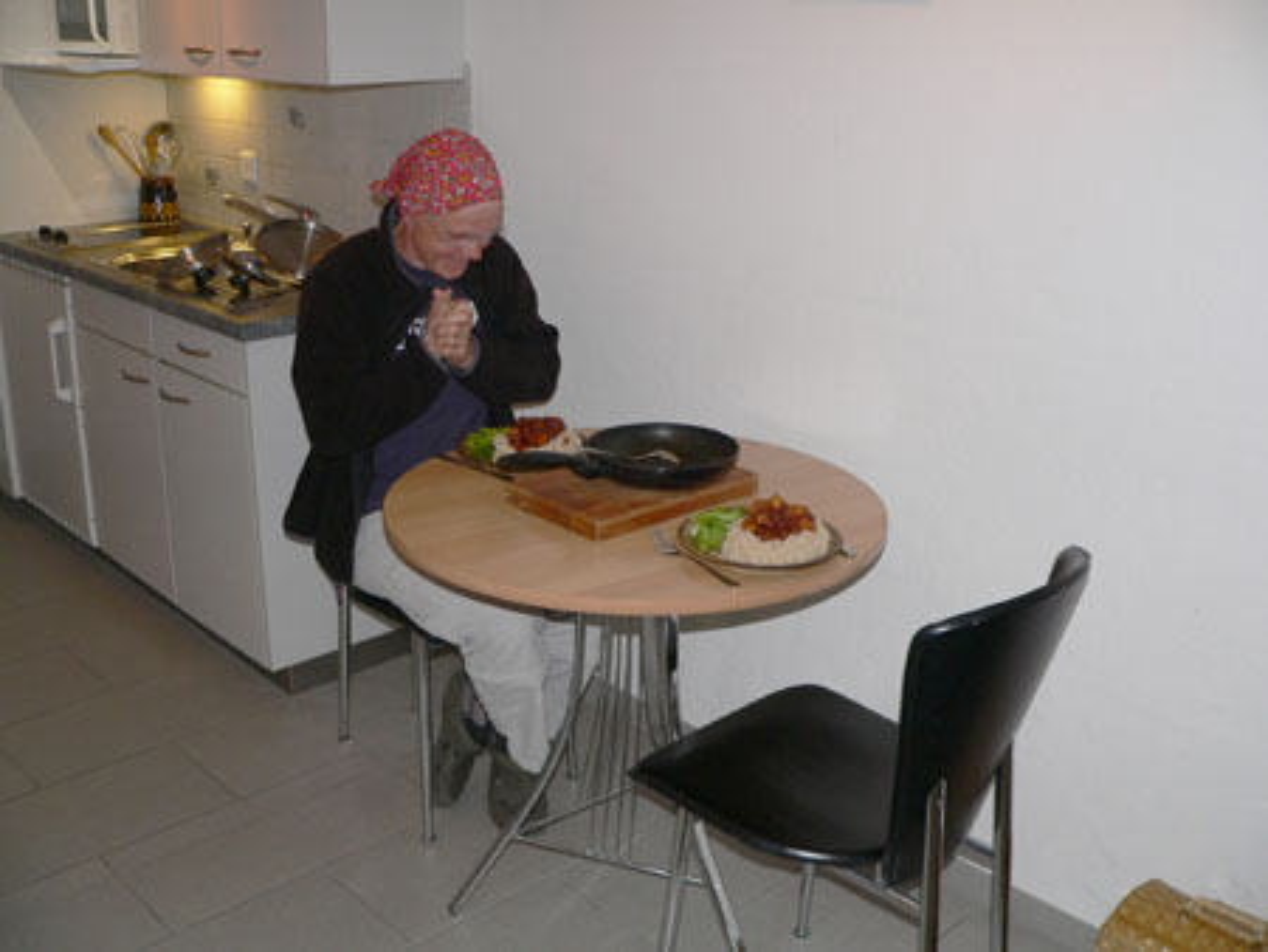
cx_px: 634
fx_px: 1319
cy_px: 476
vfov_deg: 39.7
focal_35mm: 36
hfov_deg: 51.3
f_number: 2.8
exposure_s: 1/60
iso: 100
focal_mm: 6
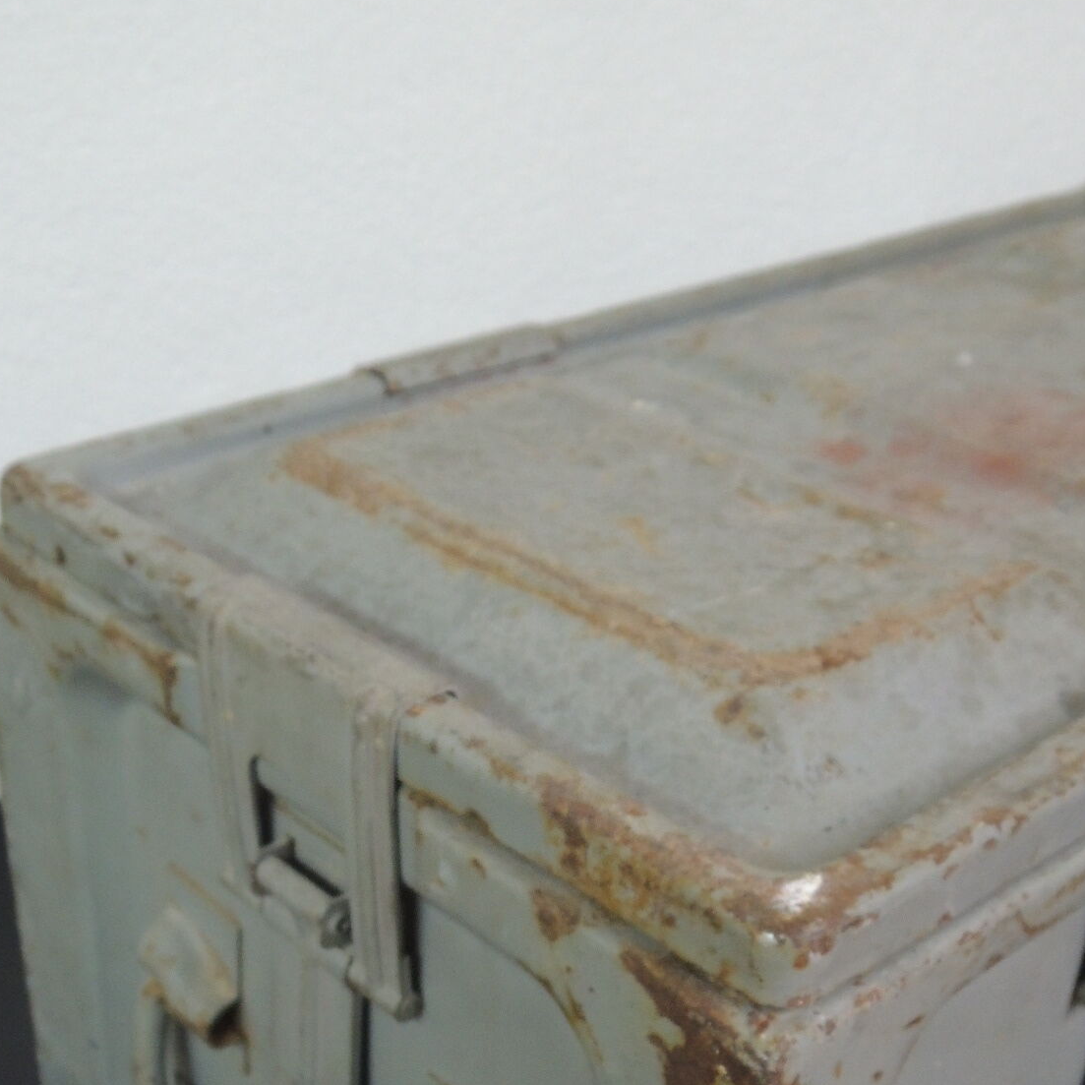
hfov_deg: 33.3
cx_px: 463
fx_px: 1809
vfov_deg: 32.7
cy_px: 819
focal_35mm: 51
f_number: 2.8
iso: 400
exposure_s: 1/25
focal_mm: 5
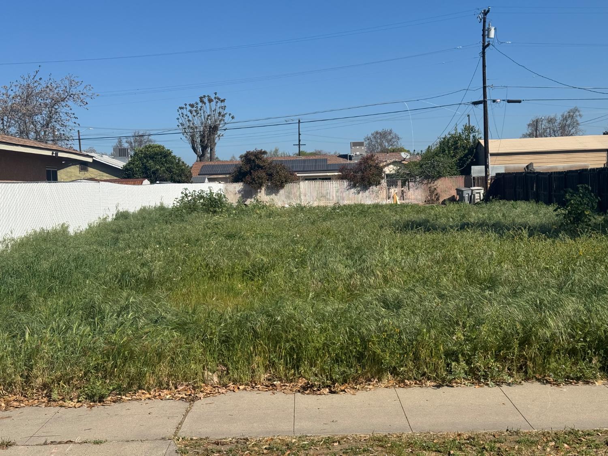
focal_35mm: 48
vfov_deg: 30.3
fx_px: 843
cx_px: 304
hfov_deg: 39.7
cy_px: 228
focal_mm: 6.76
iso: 64
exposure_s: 1/5848
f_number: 1.78
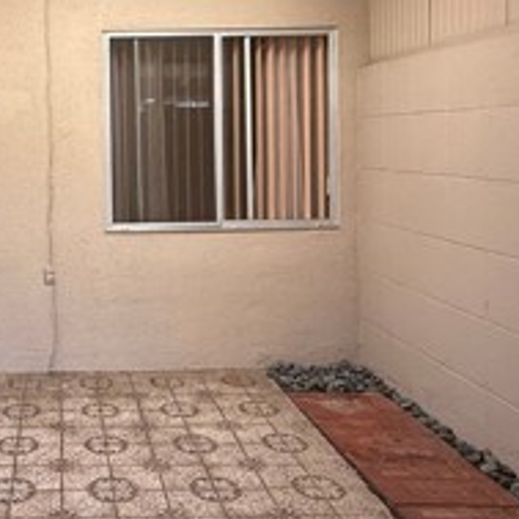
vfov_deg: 39.5
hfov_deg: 37.4
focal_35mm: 42
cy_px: 165
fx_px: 712
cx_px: 49
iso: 125
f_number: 2.2
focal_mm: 2.22
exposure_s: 1/99
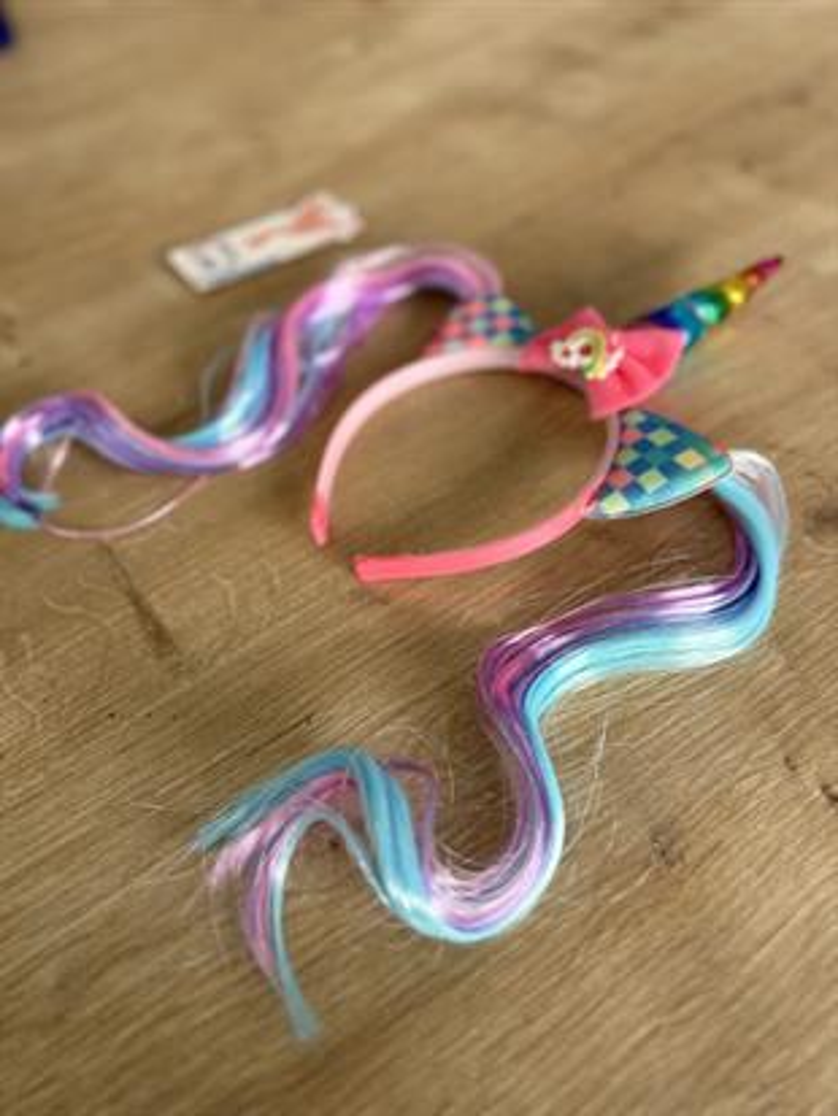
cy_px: 558
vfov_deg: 71.6
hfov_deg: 56.8
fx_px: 774
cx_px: 419
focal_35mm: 24
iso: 64
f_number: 1.78
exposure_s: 1/148
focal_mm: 6.86
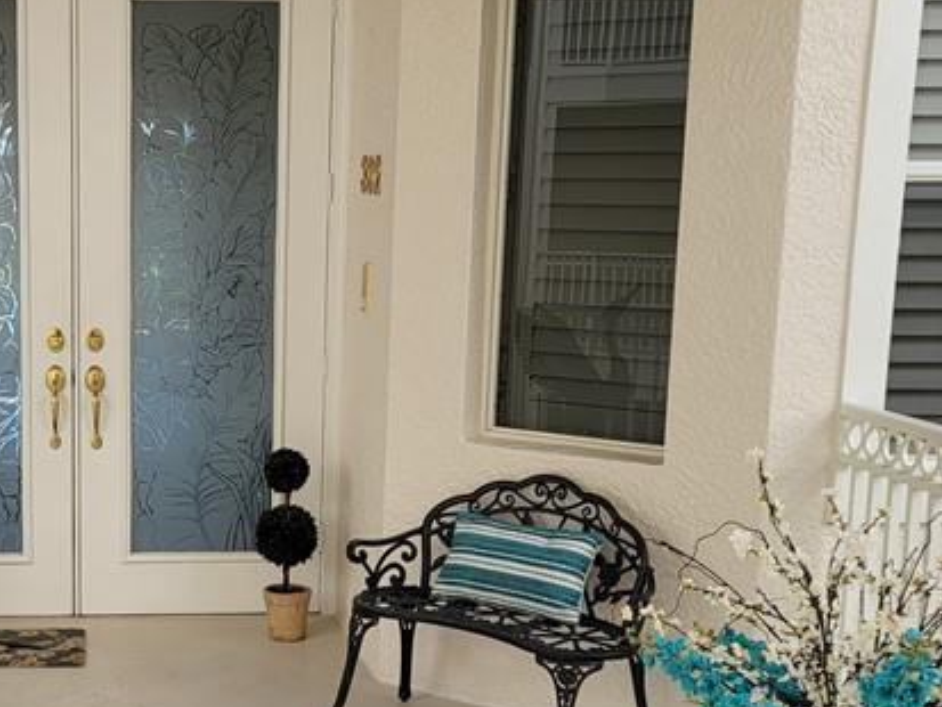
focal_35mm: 62
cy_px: 483
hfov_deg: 30.2
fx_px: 1688
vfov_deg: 23.5
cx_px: 146
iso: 20
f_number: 1.8
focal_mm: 7
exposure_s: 1/163
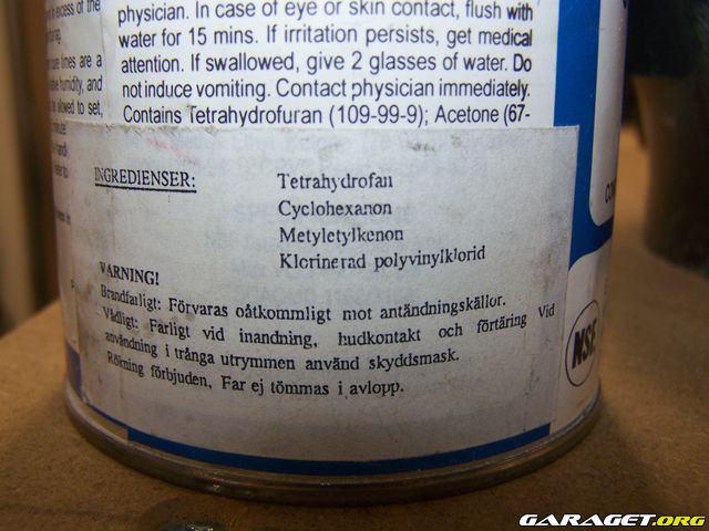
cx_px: 354
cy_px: 266
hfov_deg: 49.0
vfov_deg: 37.7
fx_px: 778
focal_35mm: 38
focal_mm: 6.3
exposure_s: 1/60
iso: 80
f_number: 2.8
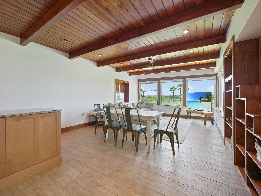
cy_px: 98
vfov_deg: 85.7
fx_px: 106
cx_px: 130
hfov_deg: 102.1
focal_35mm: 14
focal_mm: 7
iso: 400
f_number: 4
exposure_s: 1/30
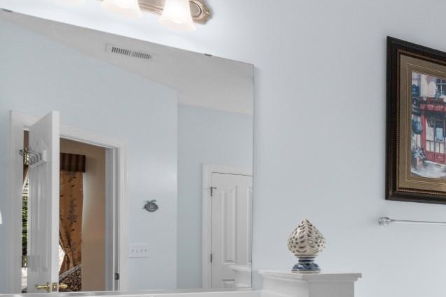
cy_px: 246
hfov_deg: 38.8
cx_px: 521
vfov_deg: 33.8
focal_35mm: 38
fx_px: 471
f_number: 4.5
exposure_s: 1/6
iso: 100
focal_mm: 10
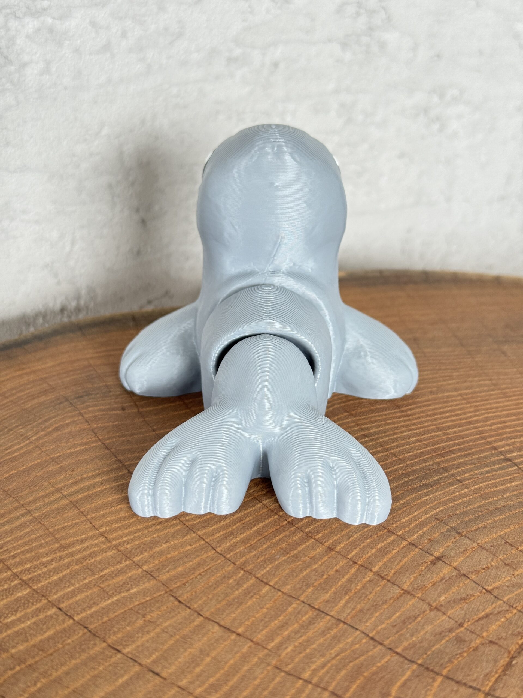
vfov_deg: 39.7
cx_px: 262
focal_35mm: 48
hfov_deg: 30.3
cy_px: 349
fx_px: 967
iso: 100
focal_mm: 6.76
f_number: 1.78
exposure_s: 1/60
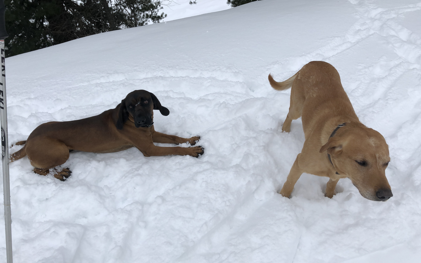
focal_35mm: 30
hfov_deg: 62.9
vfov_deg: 41.8
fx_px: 344
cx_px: 212
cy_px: 131
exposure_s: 1/505
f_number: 1.8
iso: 20
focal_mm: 4
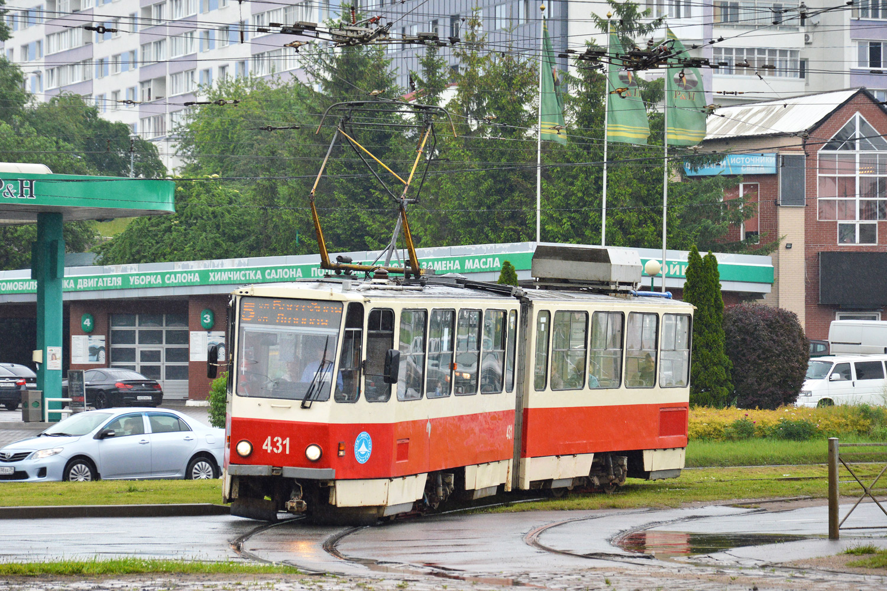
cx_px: 444
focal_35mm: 158
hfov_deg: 13.0
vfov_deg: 8.7
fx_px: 3880
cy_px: 296
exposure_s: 1/400
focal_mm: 105
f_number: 5.6
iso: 400
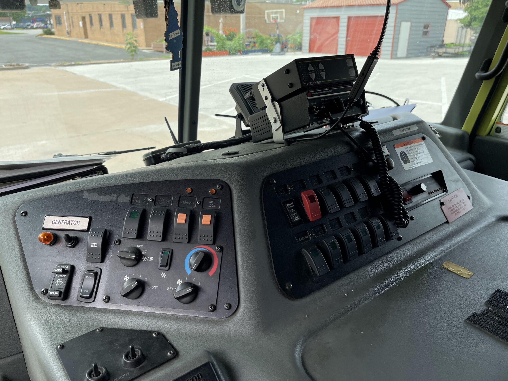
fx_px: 382
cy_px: 190
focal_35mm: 26
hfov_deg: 67.3
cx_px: 254
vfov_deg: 53.1
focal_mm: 5.1
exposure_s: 1/717
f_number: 1.6
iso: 32
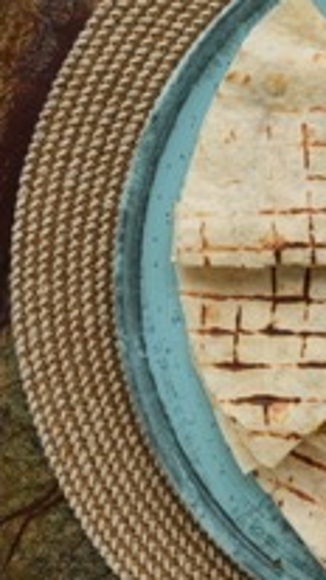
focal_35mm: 114
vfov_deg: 18.6
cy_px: 441
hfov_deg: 10.3
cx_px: 481
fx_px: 1750
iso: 200
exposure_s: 1/1000
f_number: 2.8
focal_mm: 35
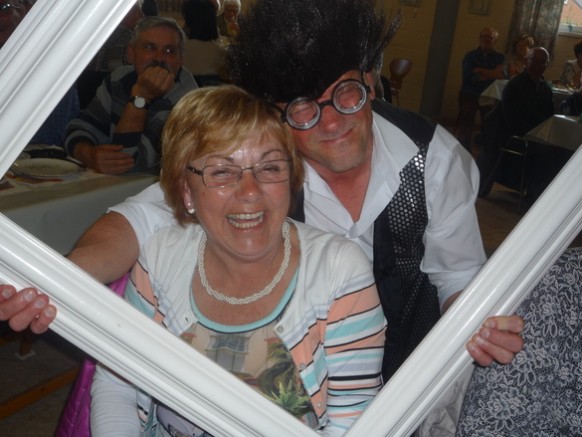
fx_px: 689
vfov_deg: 35.1
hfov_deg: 45.8
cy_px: 221
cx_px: 293
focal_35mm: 41
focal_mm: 7
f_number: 4.3
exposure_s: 1/30
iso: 100
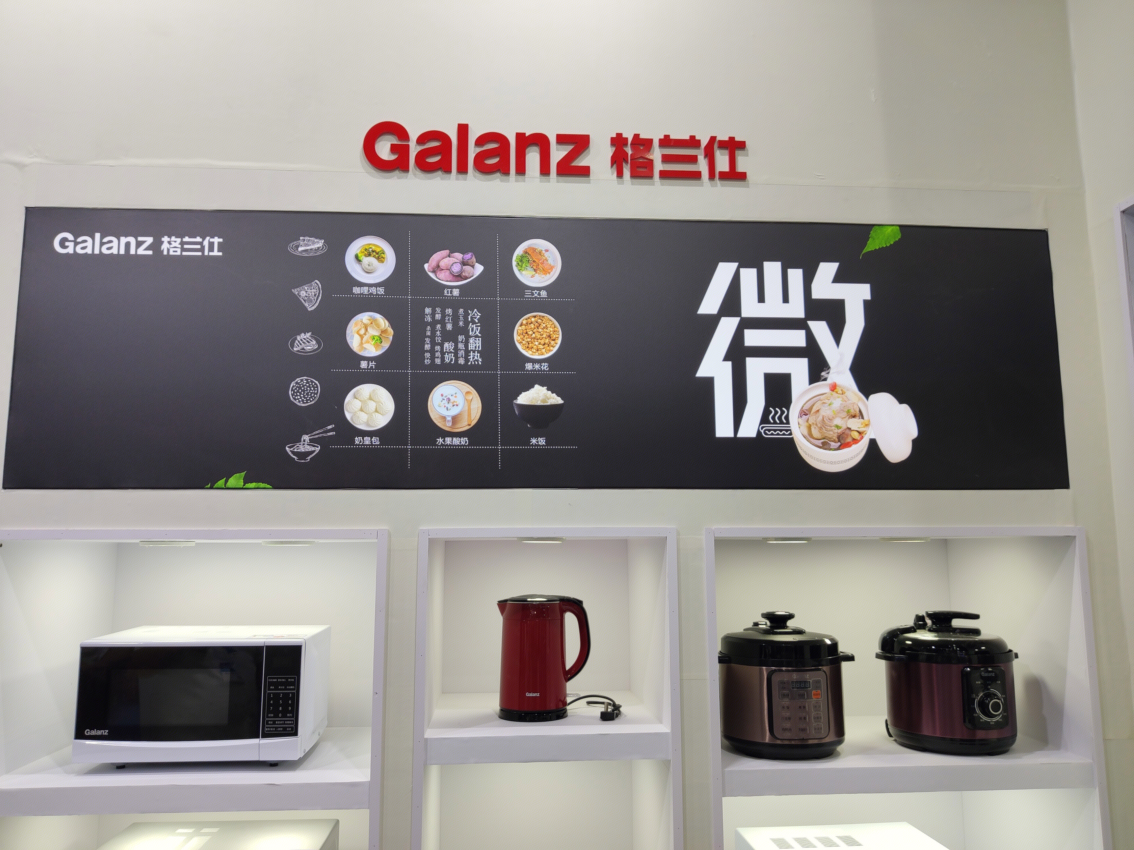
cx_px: 567
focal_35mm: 26
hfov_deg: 67.3
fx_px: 852
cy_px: 425
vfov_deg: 53.1
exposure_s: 1/100
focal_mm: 4.75
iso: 126
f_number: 1.75
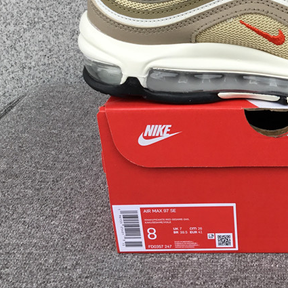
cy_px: 72
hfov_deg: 27.8
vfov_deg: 29.1
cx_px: 287
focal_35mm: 58
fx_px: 546
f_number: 2.4
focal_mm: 3.3
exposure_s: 1/100
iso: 32
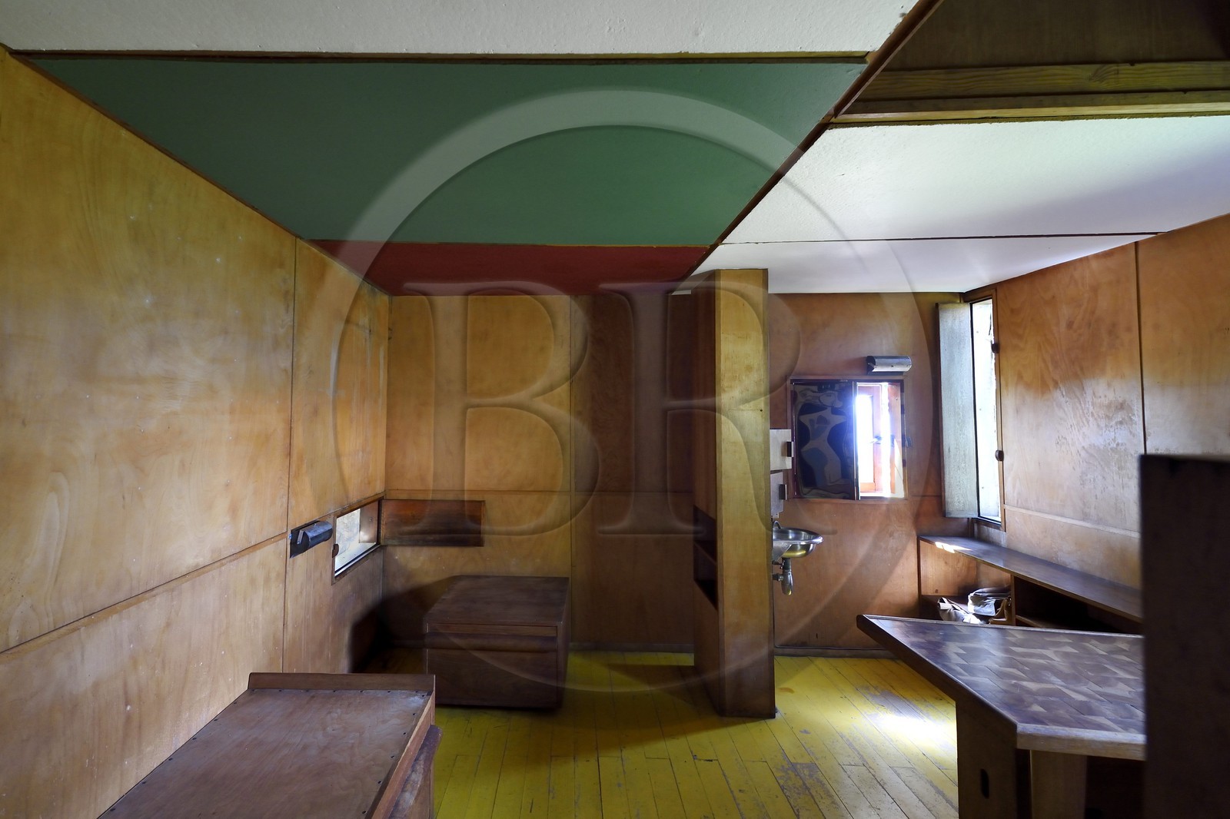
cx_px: 615
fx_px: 478
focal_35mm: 14
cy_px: 410
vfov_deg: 81.2
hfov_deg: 104.3
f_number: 5
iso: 1600
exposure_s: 1/30
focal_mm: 14
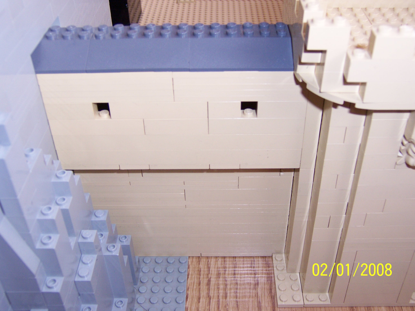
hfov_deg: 46.8
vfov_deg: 36.0
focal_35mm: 40
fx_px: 480
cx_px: 208
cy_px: 156
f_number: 3.4
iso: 140
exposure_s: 1/60
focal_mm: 6.7
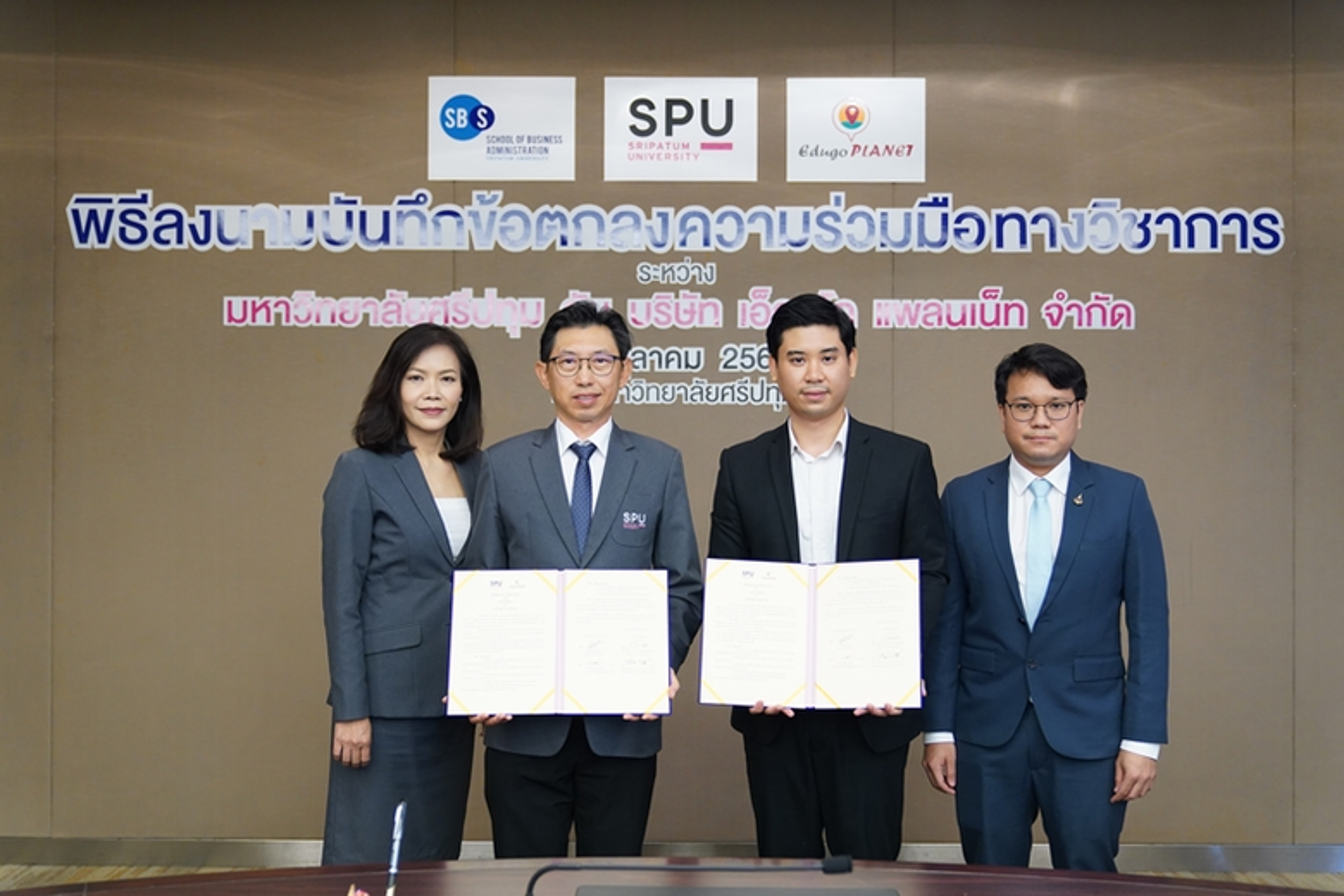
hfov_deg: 53.1
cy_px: 448
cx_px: 672
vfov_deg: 36.9
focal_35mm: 36
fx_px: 1344
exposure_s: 1/125
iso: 2500
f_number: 2.8
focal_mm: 36
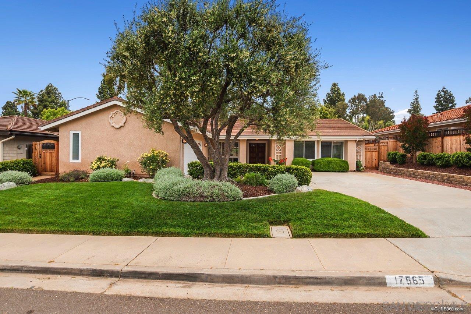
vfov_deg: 70.4
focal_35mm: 17
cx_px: 236
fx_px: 222
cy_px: 157
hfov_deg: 93.3
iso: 125
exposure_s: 1/250
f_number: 8
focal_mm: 11.5
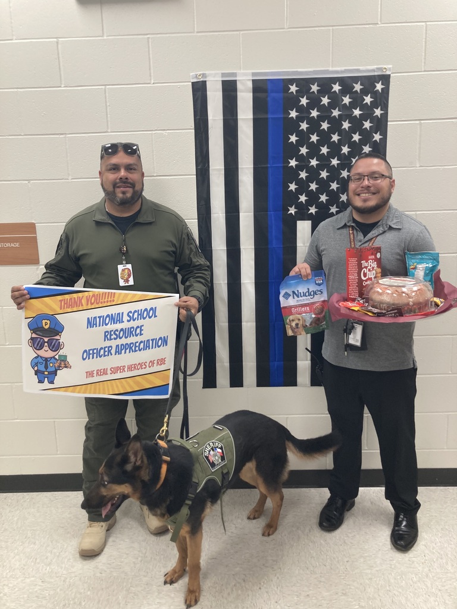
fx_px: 493
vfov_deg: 63.4
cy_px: 304
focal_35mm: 28
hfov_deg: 49.7
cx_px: 228
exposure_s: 1/60
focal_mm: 3.99
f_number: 1.8
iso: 80
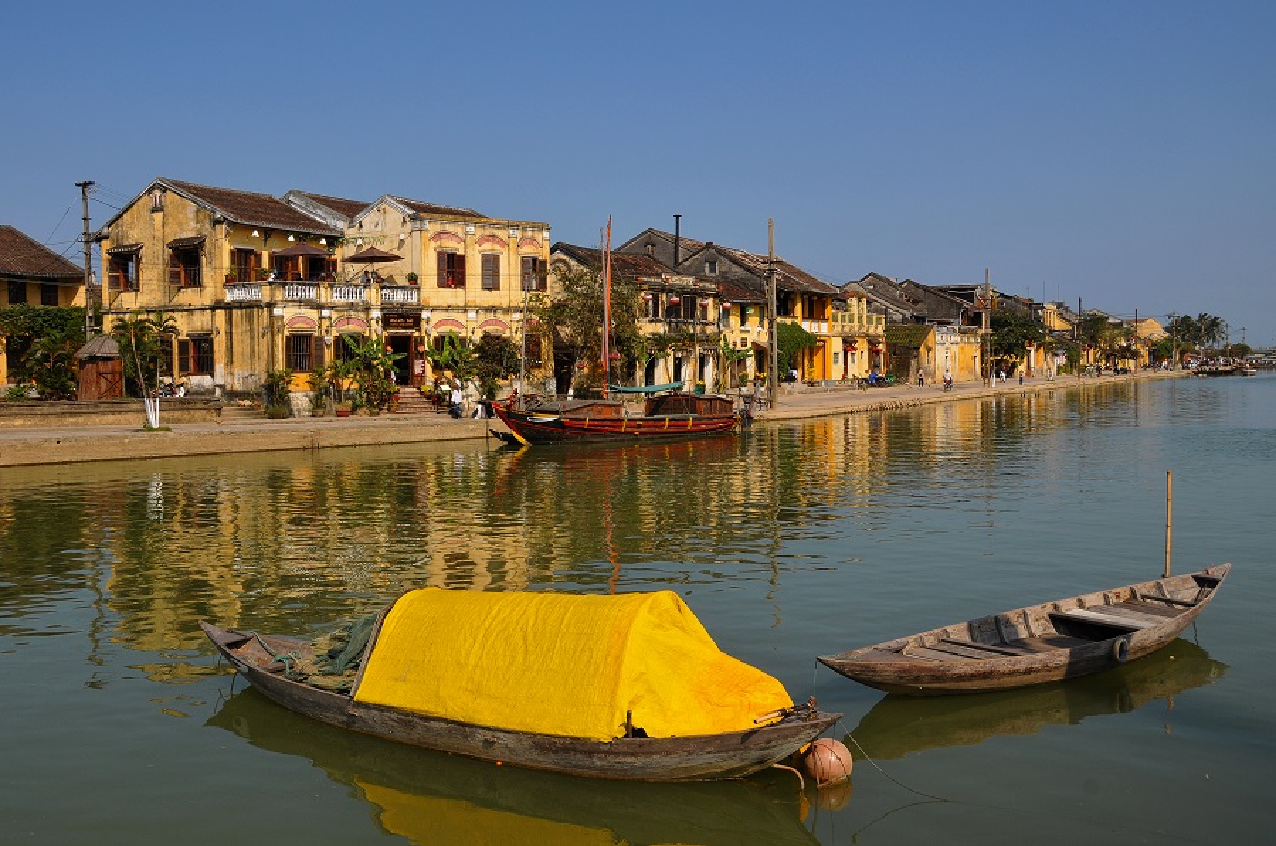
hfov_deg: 57.3
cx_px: 638
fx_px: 1168
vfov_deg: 39.8
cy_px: 423
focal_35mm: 33
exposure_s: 1/400
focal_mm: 22
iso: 200
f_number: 10
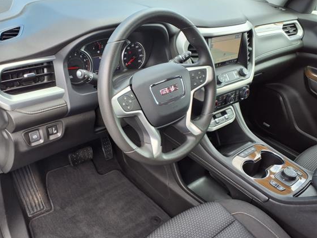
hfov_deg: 58.1
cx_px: 135
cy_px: 124
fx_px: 284
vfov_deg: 45.4
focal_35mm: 31
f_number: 1.9
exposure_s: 1/137
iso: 40
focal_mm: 3.58
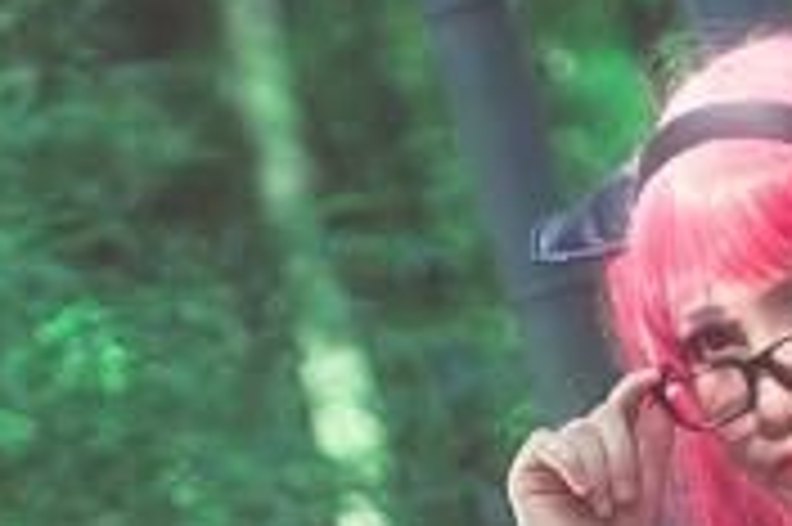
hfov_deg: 6.7
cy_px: 962
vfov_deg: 4.4
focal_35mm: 306
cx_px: 252
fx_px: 6726
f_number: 2.8
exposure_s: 1/100
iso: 320
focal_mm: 60
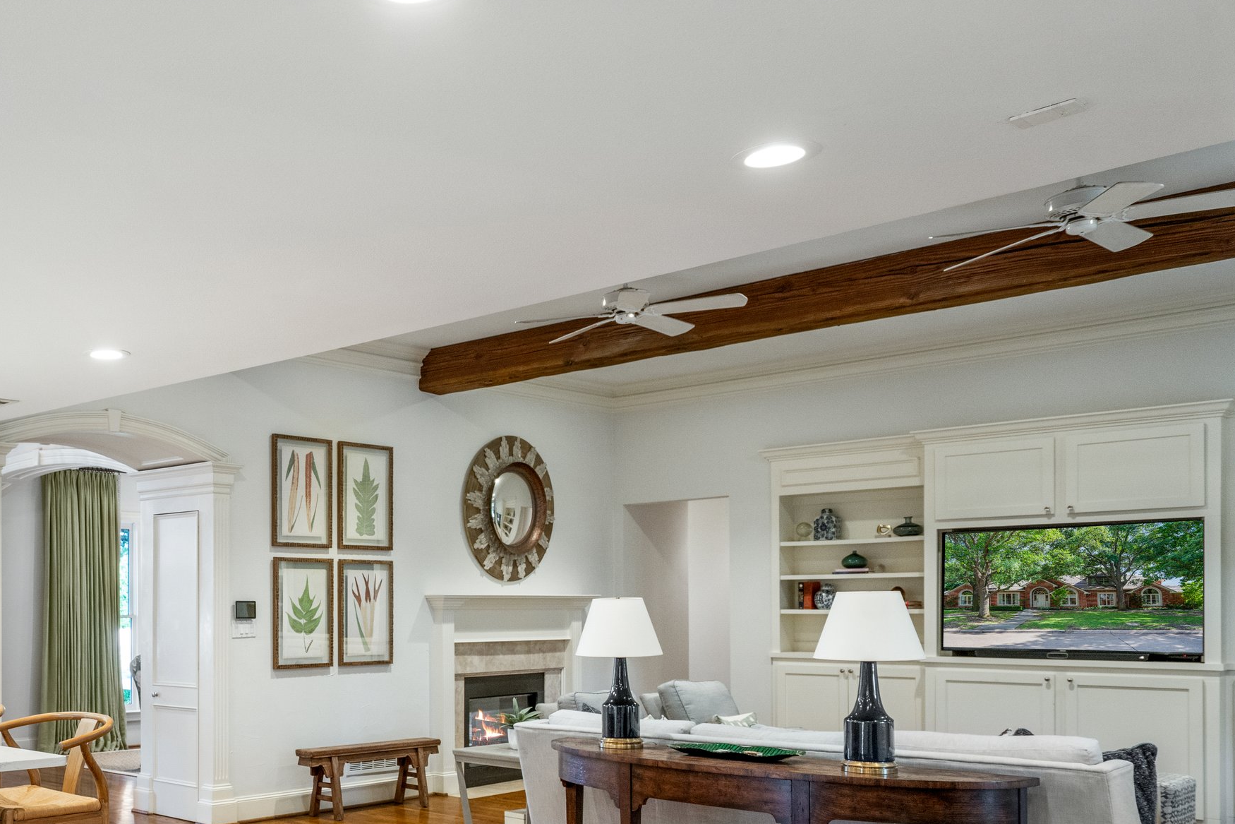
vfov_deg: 36.0
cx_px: 191
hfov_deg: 49.0
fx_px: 1235
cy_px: 616
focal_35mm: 36
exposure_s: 1/10
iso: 800
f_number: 5.6
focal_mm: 21
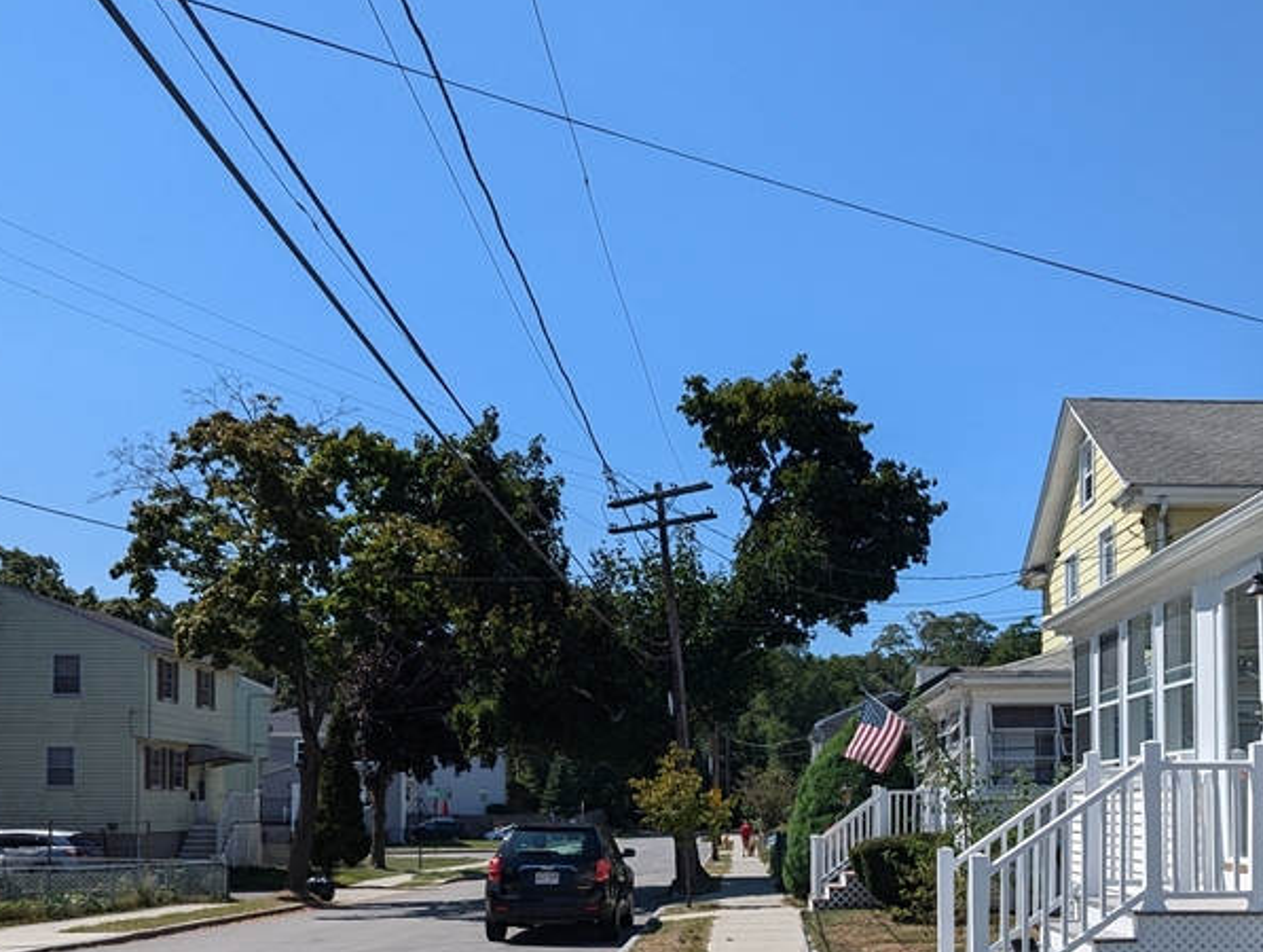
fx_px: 1499
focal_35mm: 41
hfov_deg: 44.9
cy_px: 789
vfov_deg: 34.0
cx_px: 861
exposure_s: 1/2410
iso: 42
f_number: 1.85
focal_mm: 6.81
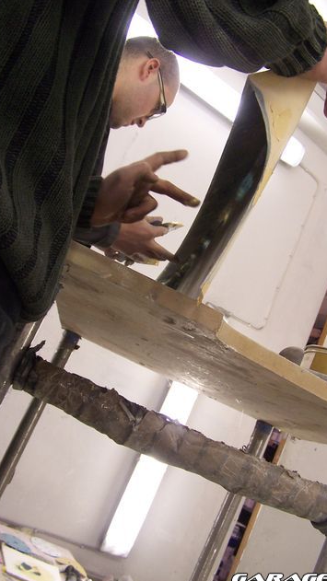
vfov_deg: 48.4
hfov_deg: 28.3
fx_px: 647
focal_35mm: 42
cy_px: 293
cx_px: 169
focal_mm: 6.3
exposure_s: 1/30
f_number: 2.8
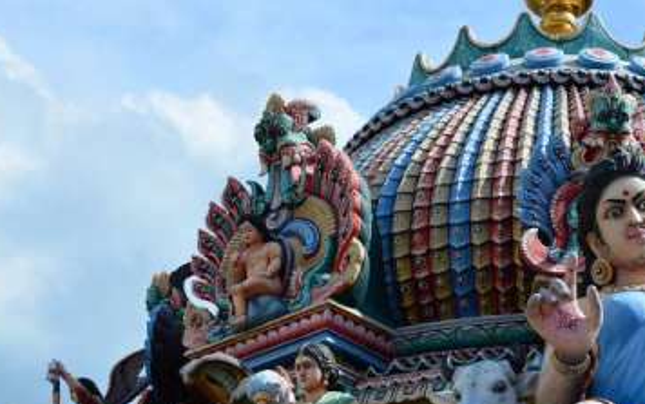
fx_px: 2093
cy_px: 277
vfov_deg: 11.0
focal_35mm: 119
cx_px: 614
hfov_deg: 17.2
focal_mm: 52
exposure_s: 1/160
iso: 100
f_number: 6.3
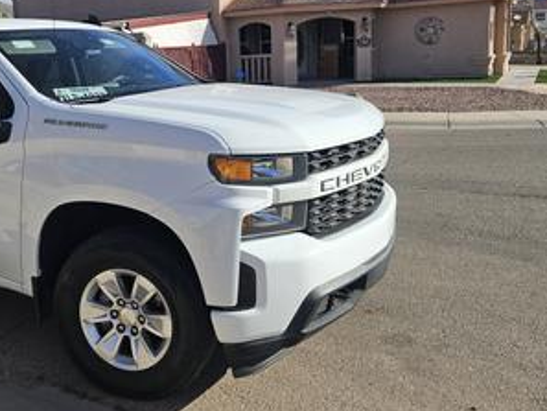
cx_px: 140
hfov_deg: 46.2
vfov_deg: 36.6
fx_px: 617
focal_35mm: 39
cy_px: 146
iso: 25
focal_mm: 5.4
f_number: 1.8
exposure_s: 1/2283
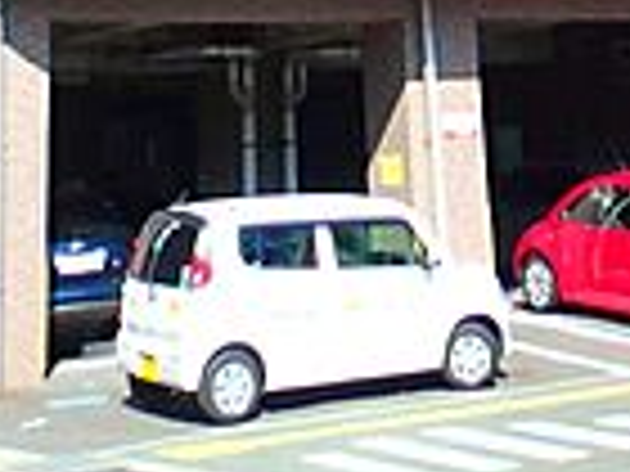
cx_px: 414
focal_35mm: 96
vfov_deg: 12.8
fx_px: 1747
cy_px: -553
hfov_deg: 20.4
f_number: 3.5
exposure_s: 1/500
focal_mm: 3.7
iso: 125
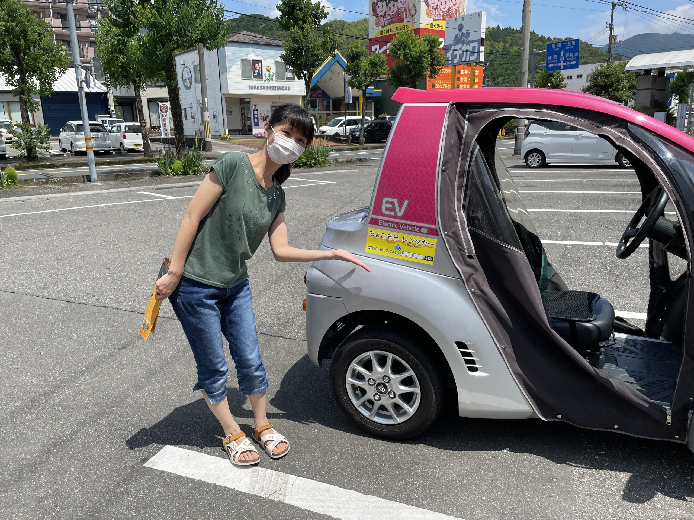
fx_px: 521
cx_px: 347
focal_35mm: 26
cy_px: 260
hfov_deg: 67.3
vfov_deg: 53.1
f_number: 1.6
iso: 32
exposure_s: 1/2959
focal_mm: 4.2
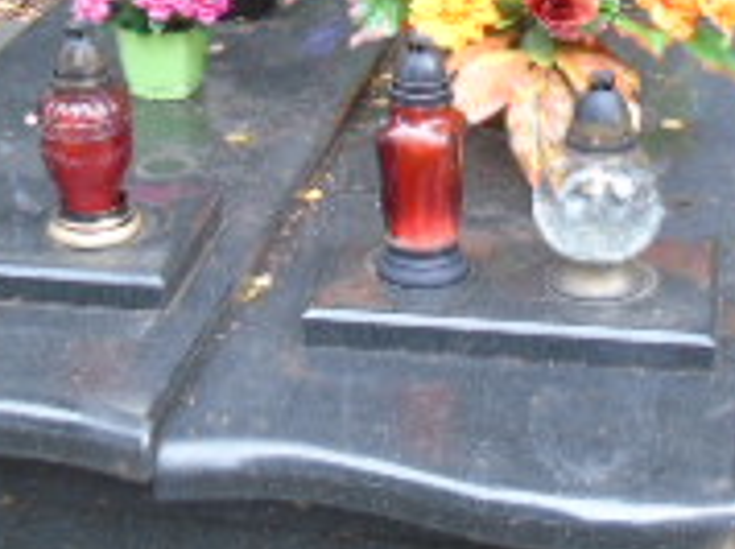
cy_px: 4
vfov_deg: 16.1
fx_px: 1908
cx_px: 467
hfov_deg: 21.7
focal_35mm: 90
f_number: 3.4
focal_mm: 4.4
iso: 80
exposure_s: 1/50
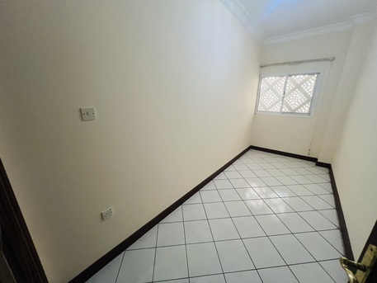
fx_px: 142
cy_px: 142
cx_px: 188
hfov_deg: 106.2
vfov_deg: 89.9
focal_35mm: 13
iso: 320
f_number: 1.8
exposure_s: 1/50
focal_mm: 1.57
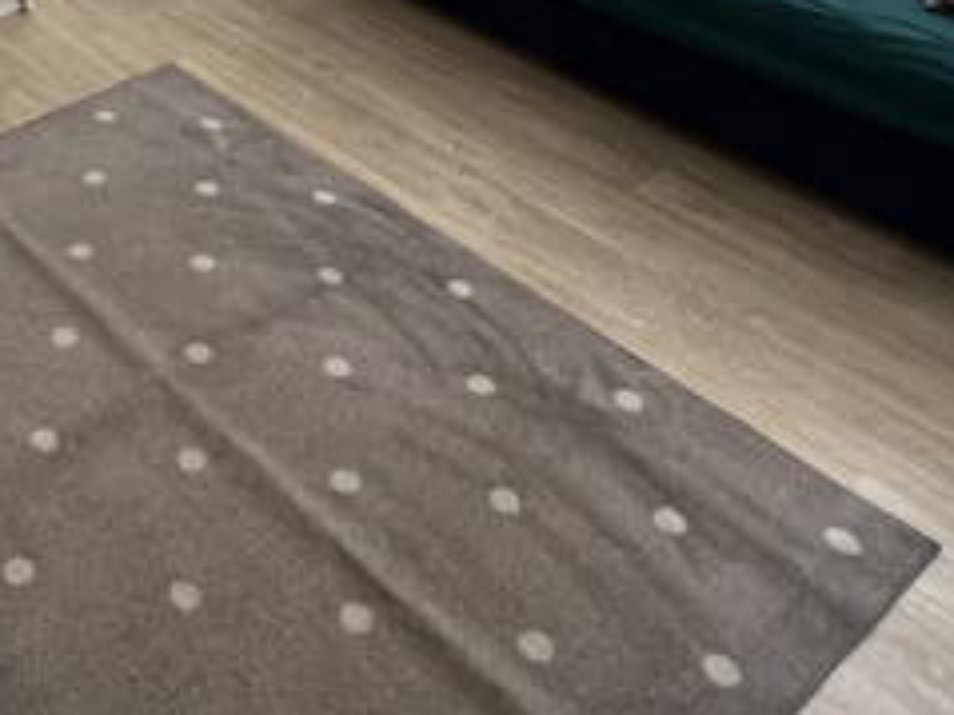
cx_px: 60
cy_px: -80
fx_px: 1184
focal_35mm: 43
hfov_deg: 39.9
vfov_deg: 30.0
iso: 250
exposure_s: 1/99
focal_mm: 1.57
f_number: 1.8
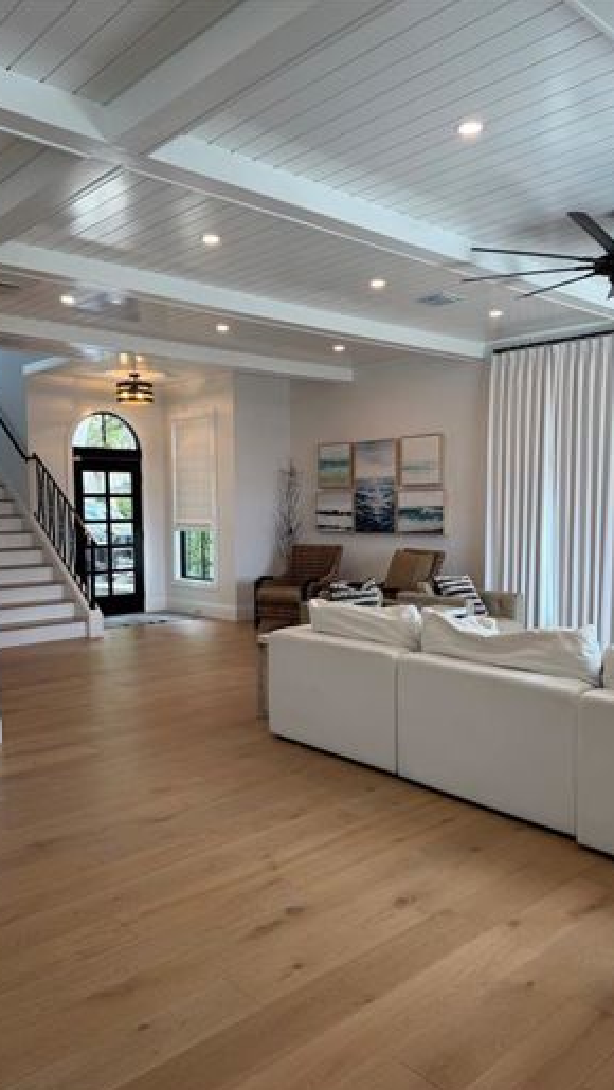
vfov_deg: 69.8
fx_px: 781
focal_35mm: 27
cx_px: 289
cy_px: 561
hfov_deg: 42.9
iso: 64
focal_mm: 6.76
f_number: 1.78
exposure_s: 1/120
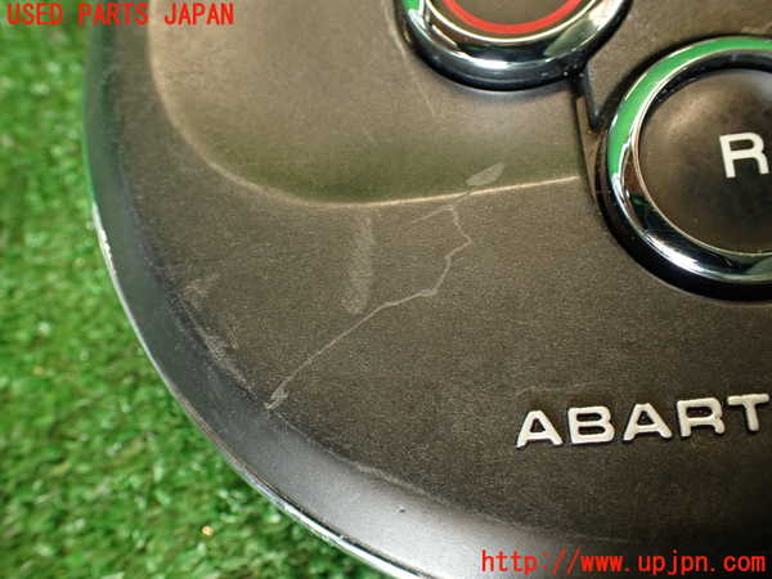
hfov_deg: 60.0
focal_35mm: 30
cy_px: 290
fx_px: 669
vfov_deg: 46.8
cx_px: 386
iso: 200
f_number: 2.3
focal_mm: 5.4
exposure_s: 1/30
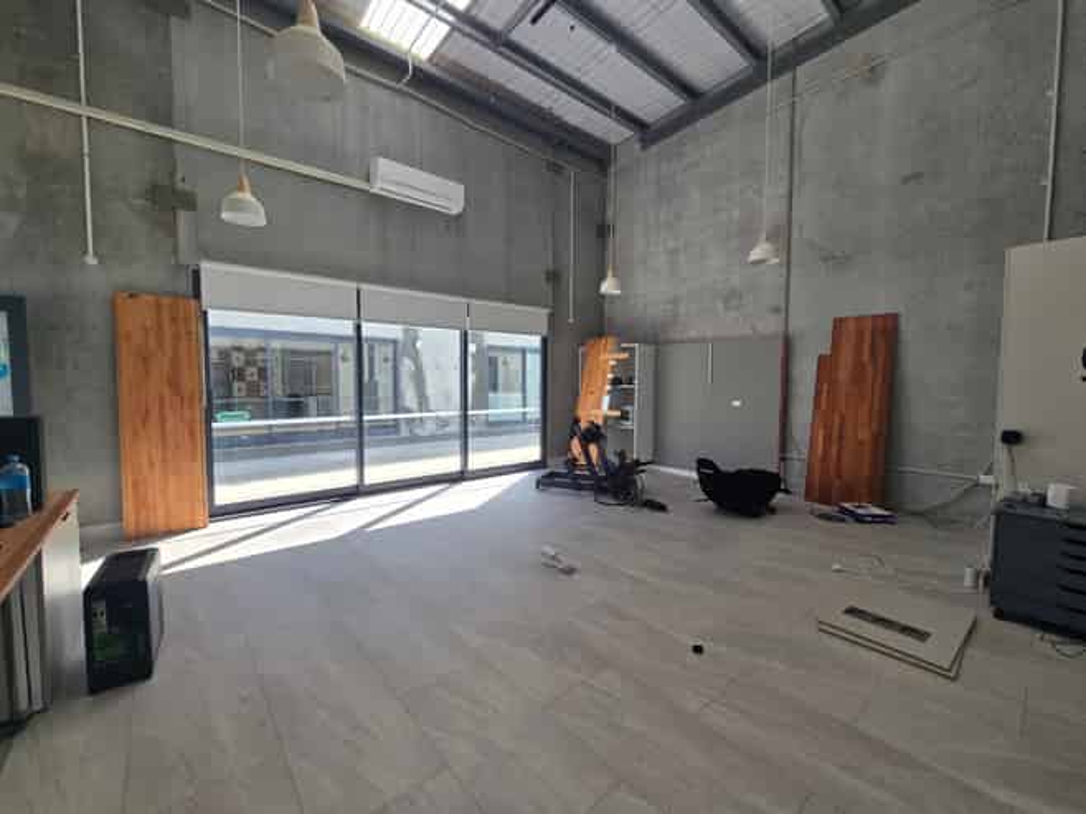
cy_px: 407
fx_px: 408
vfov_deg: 89.9
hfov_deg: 106.2
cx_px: 543
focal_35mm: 13
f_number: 2.2
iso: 50
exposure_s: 1/533
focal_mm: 2.2
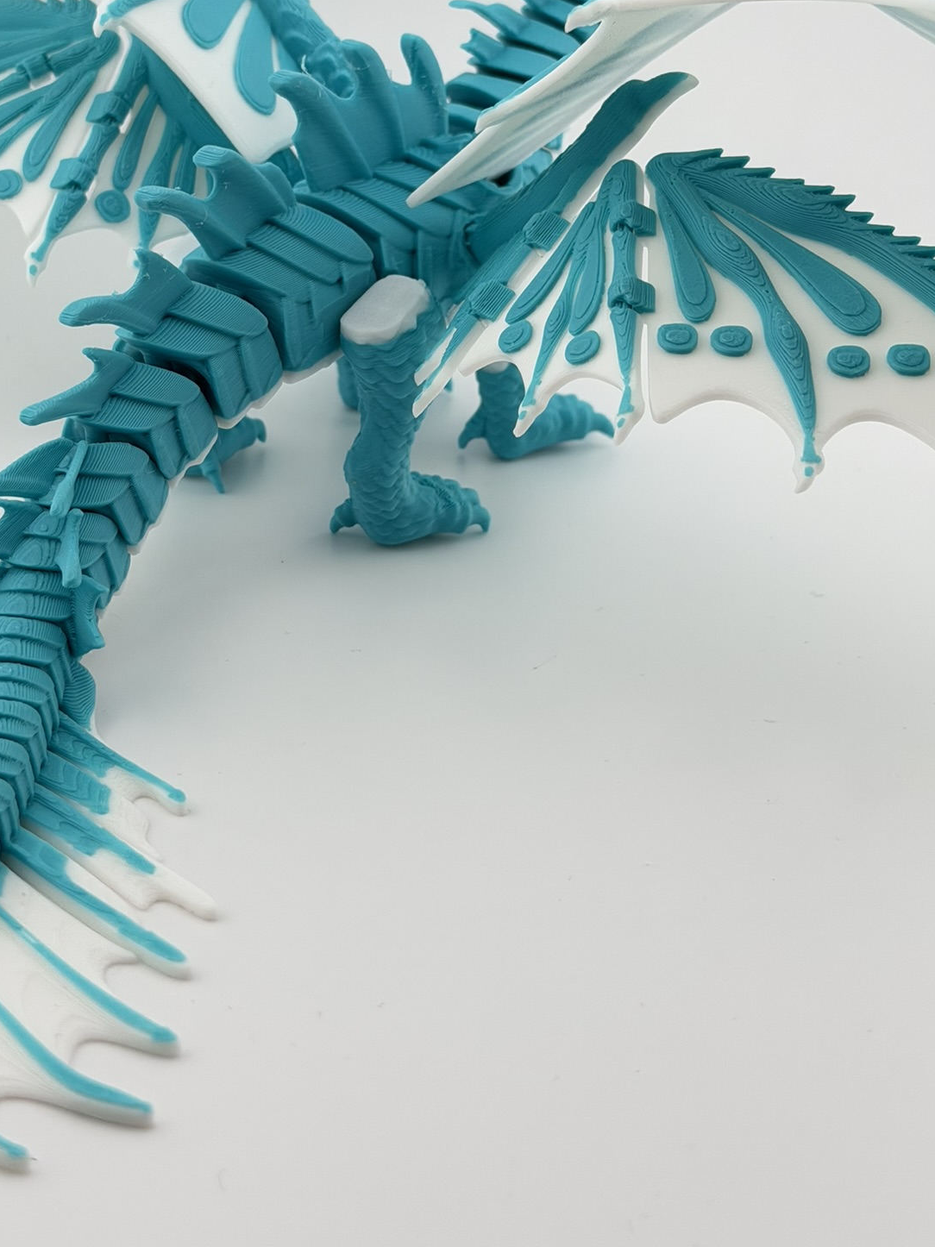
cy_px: 412
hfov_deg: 21.6
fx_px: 2450
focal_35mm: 68
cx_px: 342
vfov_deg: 28.4
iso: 64
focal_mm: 6.76
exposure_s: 1/1795
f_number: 1.78
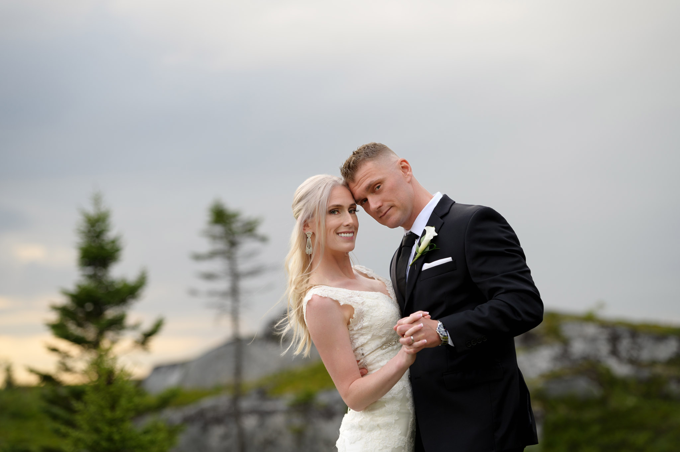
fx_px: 2360
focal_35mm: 125
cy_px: 226
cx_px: 340
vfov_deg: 11.0
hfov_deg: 16.4
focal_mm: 125
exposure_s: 1/200
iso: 64
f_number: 3.5
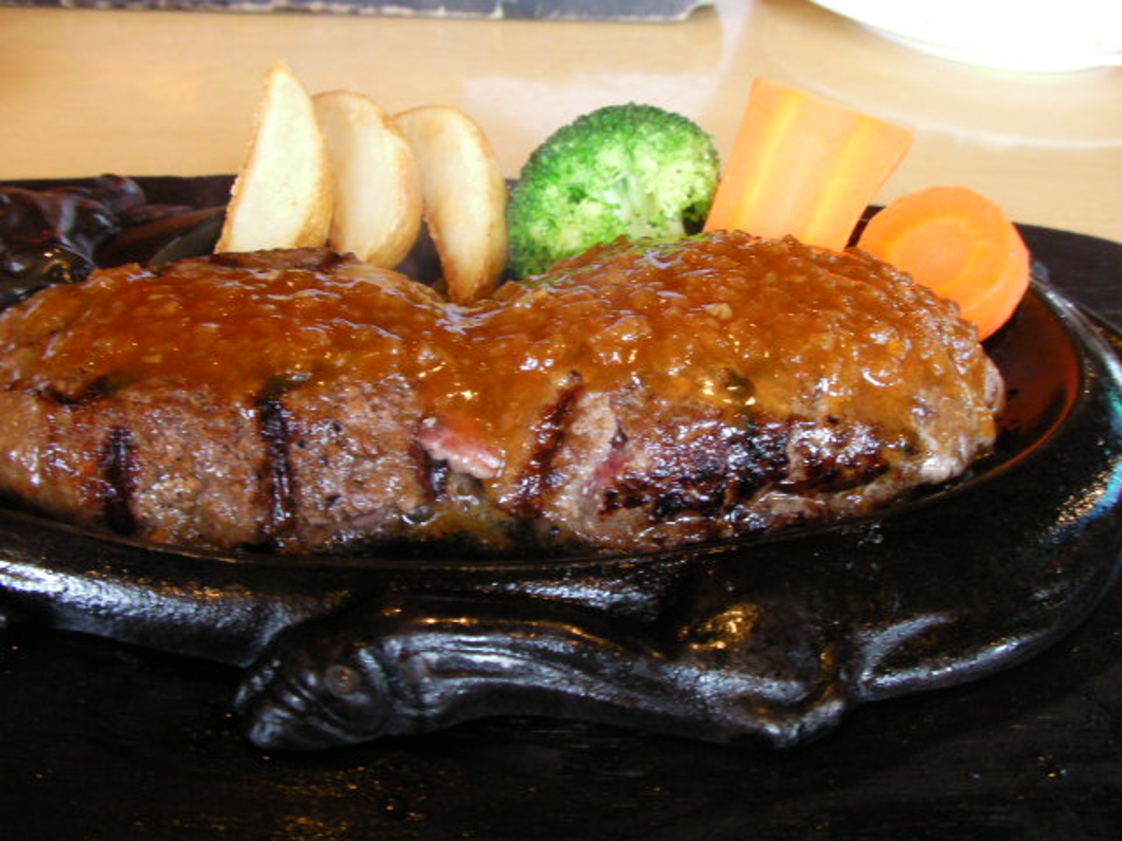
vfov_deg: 37.7
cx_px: 561
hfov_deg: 49.0
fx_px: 1232
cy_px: 420
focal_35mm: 38
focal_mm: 6.3
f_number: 3.5
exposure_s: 1/30
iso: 195
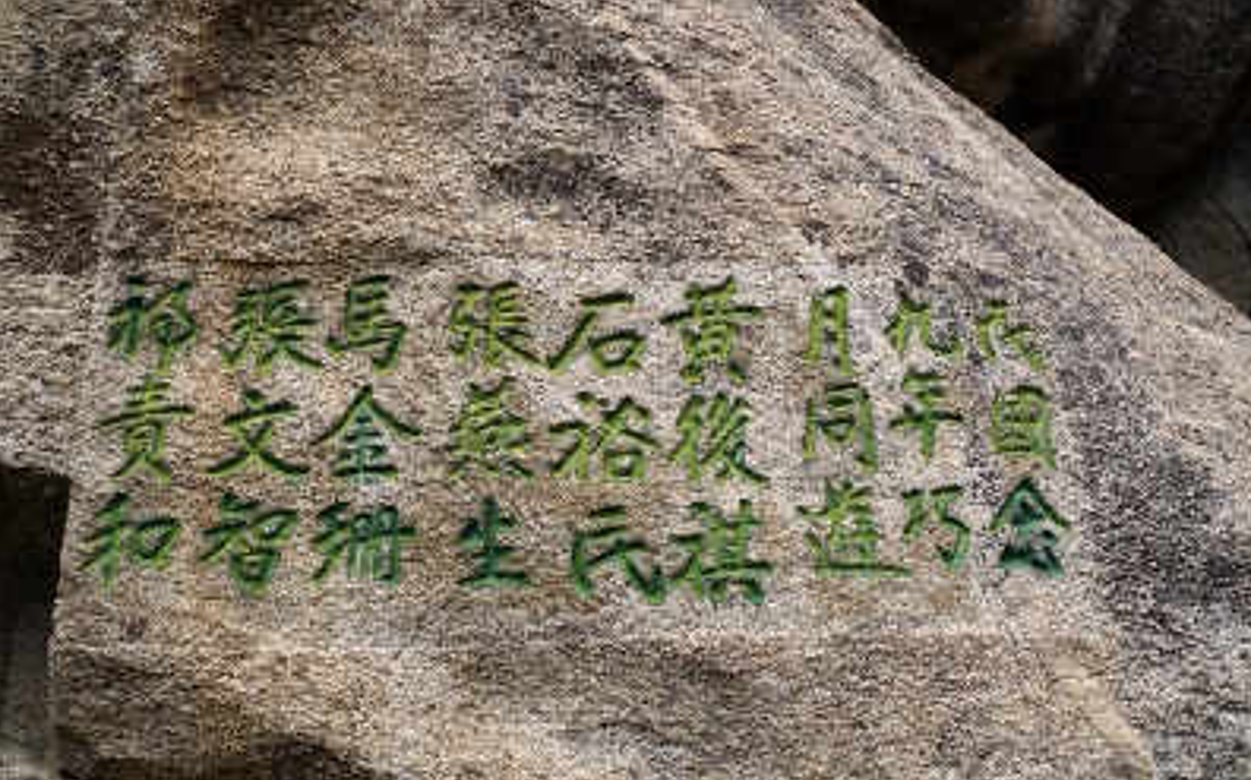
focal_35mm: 34
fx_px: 1159
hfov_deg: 56.7
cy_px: 418
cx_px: 626
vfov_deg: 37.2
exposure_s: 1/160
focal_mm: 22
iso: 100
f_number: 10
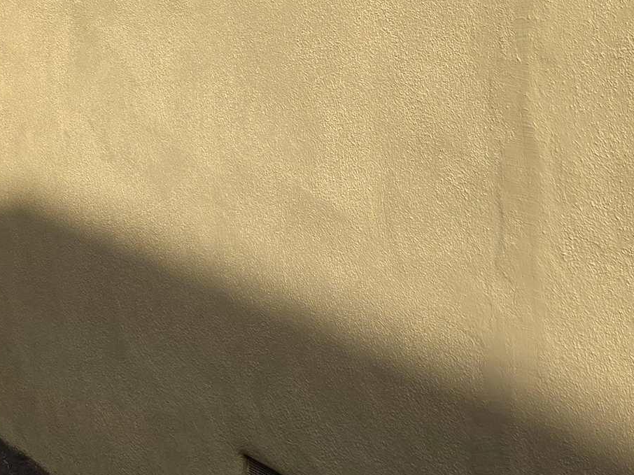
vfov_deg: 18.0
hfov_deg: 23.5
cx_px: -66
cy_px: -92
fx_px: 1428
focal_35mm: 78
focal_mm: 6.3
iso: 80
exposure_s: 1/7333
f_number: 1.7
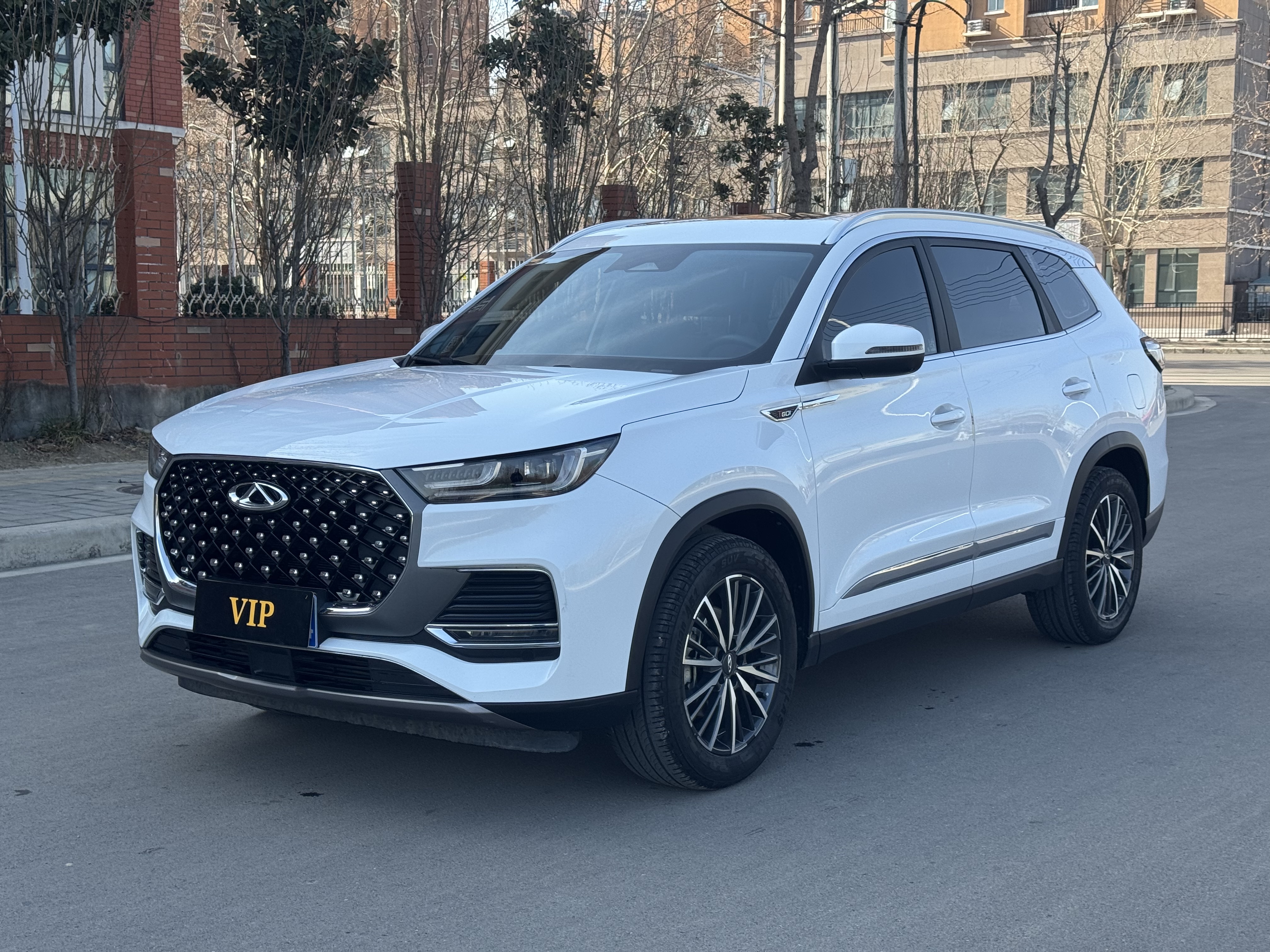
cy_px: 476
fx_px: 1761
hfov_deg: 39.7
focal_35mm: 48
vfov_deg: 30.3
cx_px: 635
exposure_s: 1/1458
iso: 64
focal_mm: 6.76
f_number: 1.78
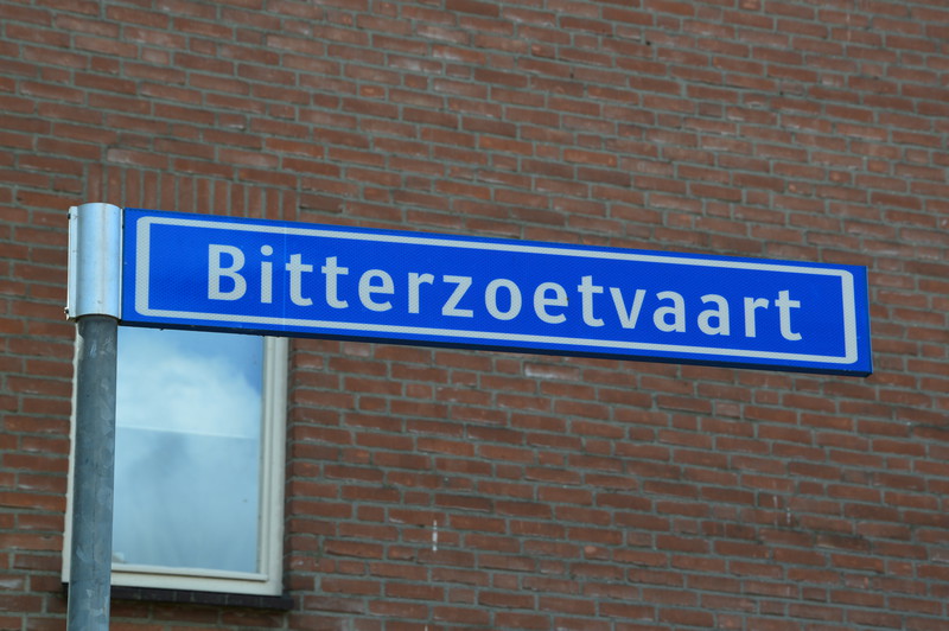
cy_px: 316
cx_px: 474
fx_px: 2766
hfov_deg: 19.5
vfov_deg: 13.0
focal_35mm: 105
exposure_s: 1/125
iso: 200
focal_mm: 70
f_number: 8
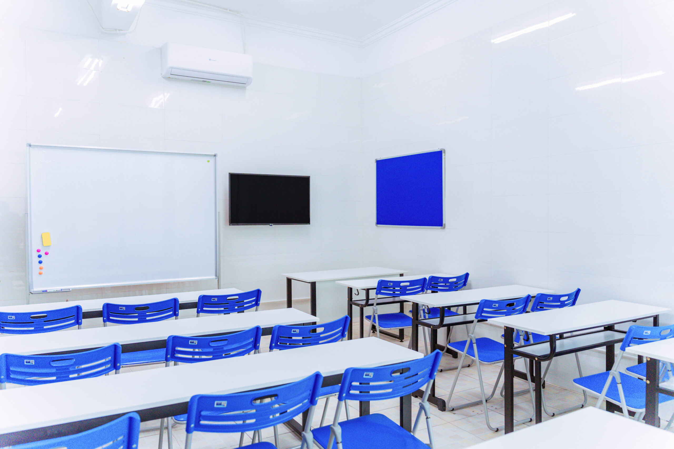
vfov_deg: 46.4
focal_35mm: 28
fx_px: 524
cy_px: 224
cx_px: 337
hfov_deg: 65.5
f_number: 3.2
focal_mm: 28
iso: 1000
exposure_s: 1/160
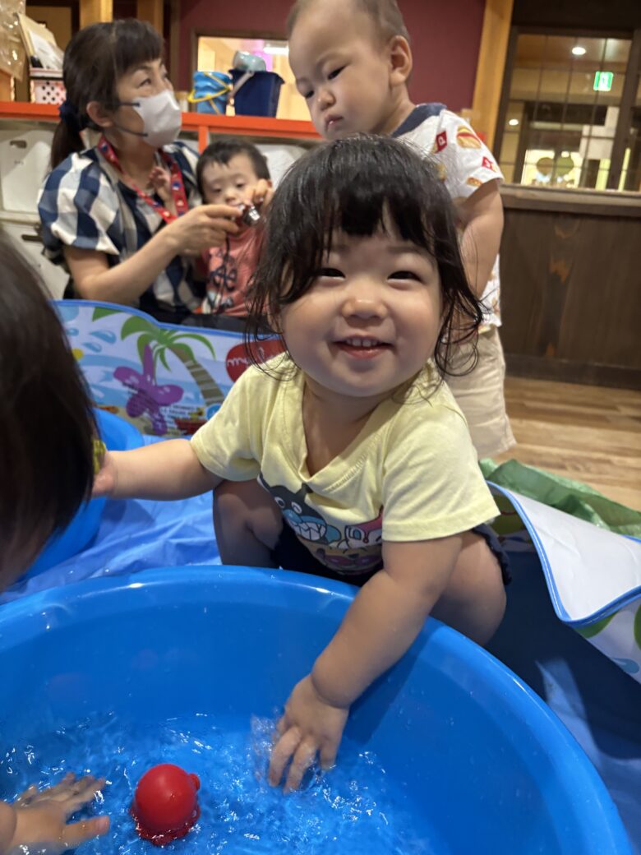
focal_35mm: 26
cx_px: 320
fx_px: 642
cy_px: 428
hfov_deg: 53.1
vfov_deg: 67.3
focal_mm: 5.96
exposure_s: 1/33
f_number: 1.6
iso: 400
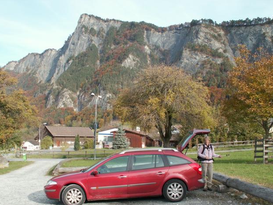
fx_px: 284
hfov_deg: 51.3
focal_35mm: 36
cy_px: 104
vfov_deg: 39.7
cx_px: 137
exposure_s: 1/320
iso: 50
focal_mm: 5.86
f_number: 2.8
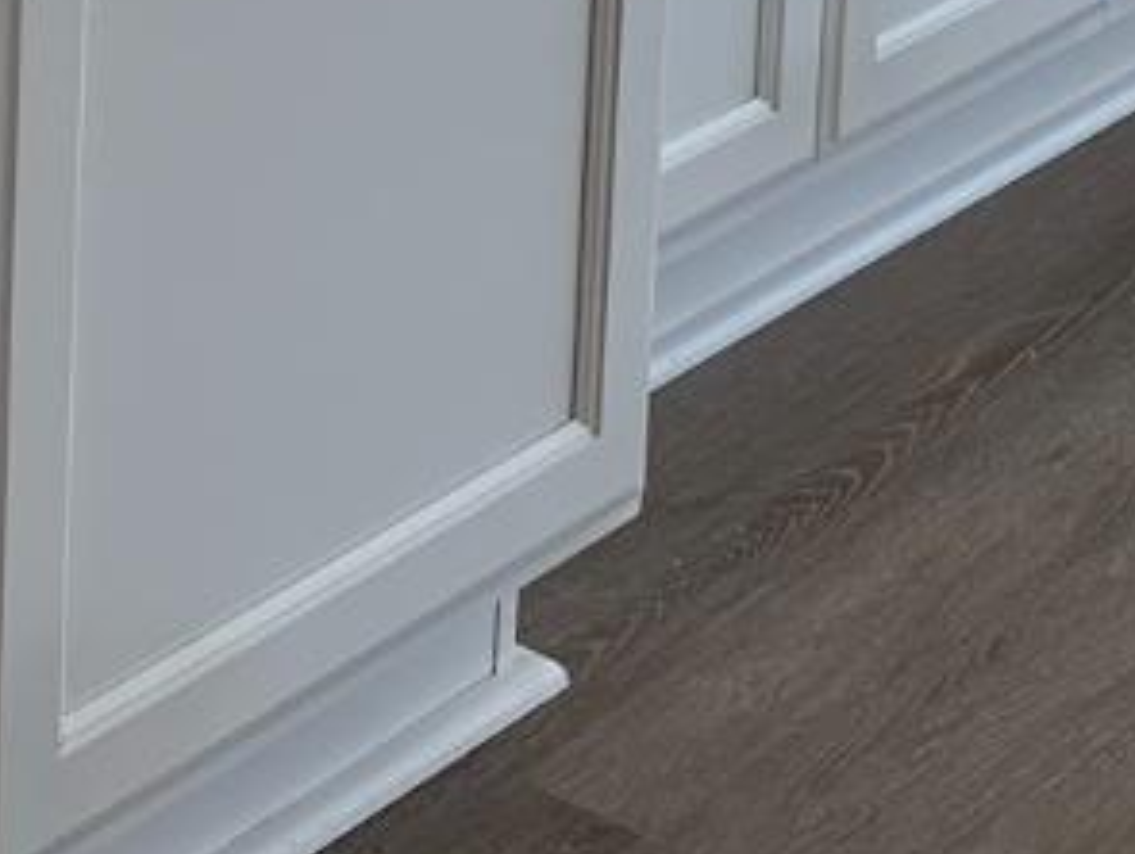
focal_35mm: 132
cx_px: 473
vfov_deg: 10.4
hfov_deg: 14.9
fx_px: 4333
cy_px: -787
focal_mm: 4.25
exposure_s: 1/162
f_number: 1.8
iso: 25
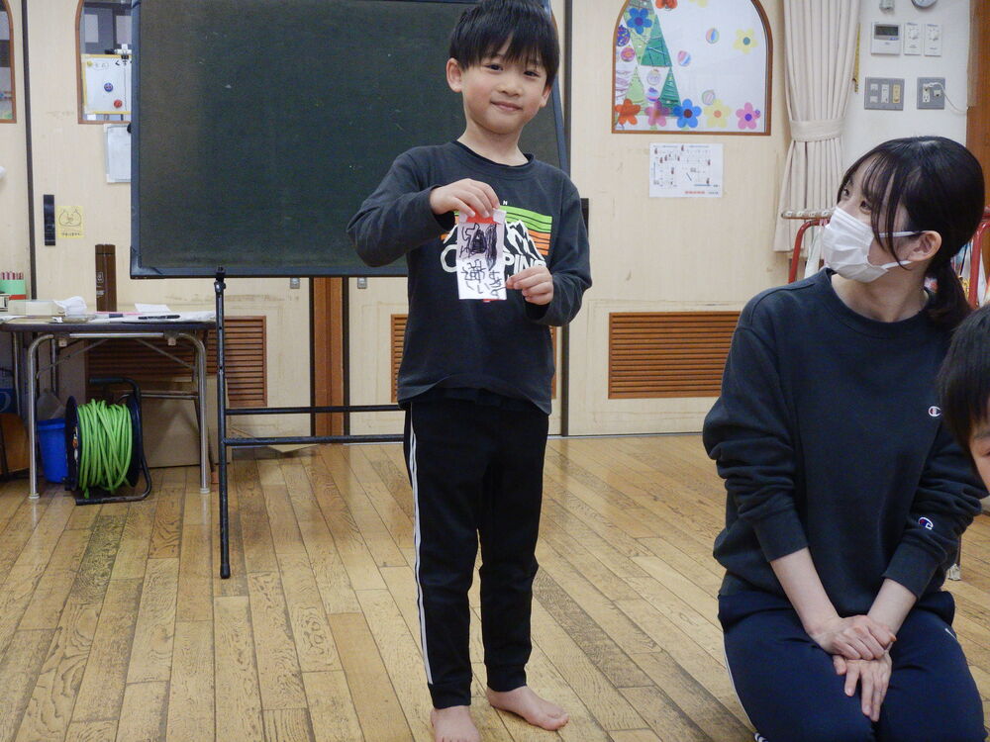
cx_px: 495
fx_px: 1373
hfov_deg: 39.7
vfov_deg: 30.3
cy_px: 371
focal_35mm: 48
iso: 200
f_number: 4.3
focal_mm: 8.5
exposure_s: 1/15
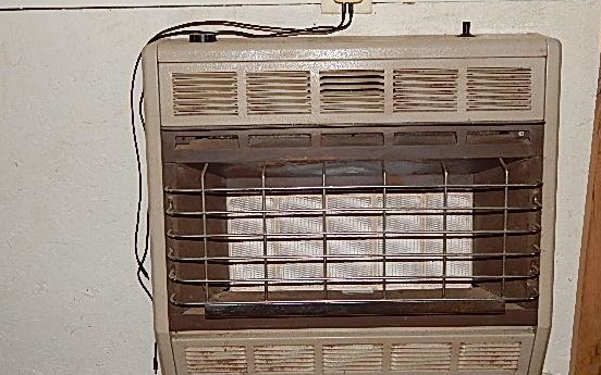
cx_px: 312
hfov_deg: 46.2
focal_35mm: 43
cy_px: 167
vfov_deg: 29.8
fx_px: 704
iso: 200
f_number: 3.3
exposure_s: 1/30
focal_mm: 6.1
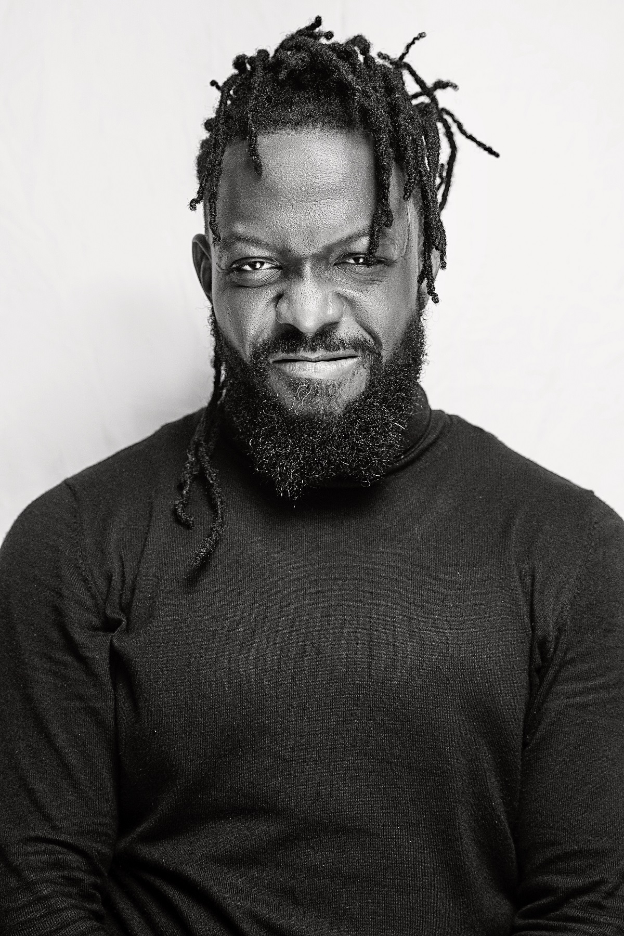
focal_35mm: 61
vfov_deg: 32.9
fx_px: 1586
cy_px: 468
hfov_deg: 22.3
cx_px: 312
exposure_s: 1/125
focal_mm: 41
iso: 800
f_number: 2.8
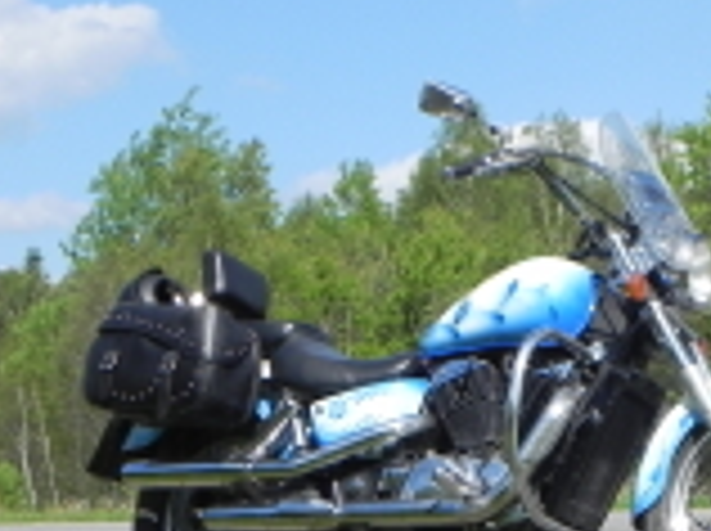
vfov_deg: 14.1
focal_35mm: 104
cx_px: 706
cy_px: 400
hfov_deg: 18.4
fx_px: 2133
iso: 160
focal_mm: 7.3
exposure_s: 1/372
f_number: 7.1
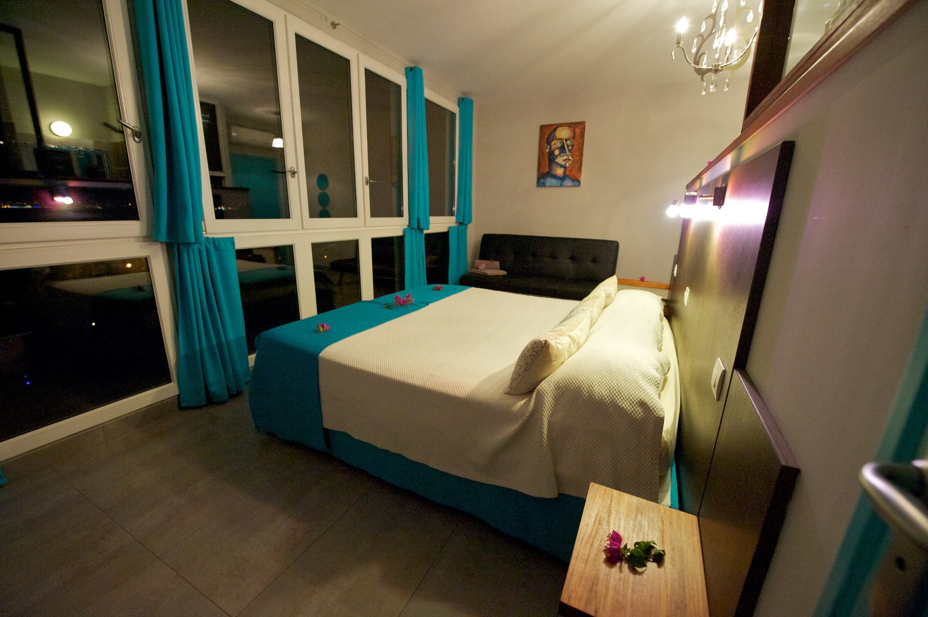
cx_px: 464
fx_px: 361
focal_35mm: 14
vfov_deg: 81.1
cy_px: 308
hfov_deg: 104.3
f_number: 5
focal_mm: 14
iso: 5000
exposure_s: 1/100
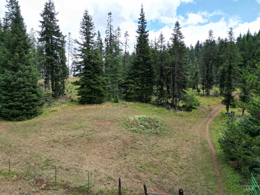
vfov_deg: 56.8
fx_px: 180
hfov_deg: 71.6
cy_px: 98
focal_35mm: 24
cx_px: 130
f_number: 1.7
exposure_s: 1/1500
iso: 100
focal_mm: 6.72
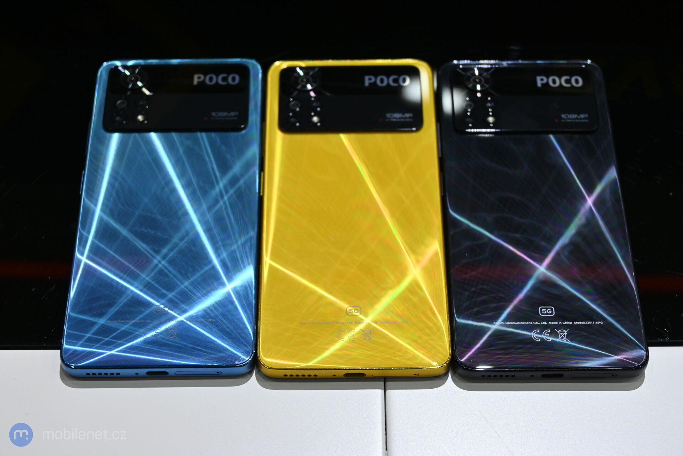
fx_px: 1281
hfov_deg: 29.9
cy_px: 228
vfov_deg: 20.2
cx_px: 342
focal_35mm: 68
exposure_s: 1/250
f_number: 6
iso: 400
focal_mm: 45
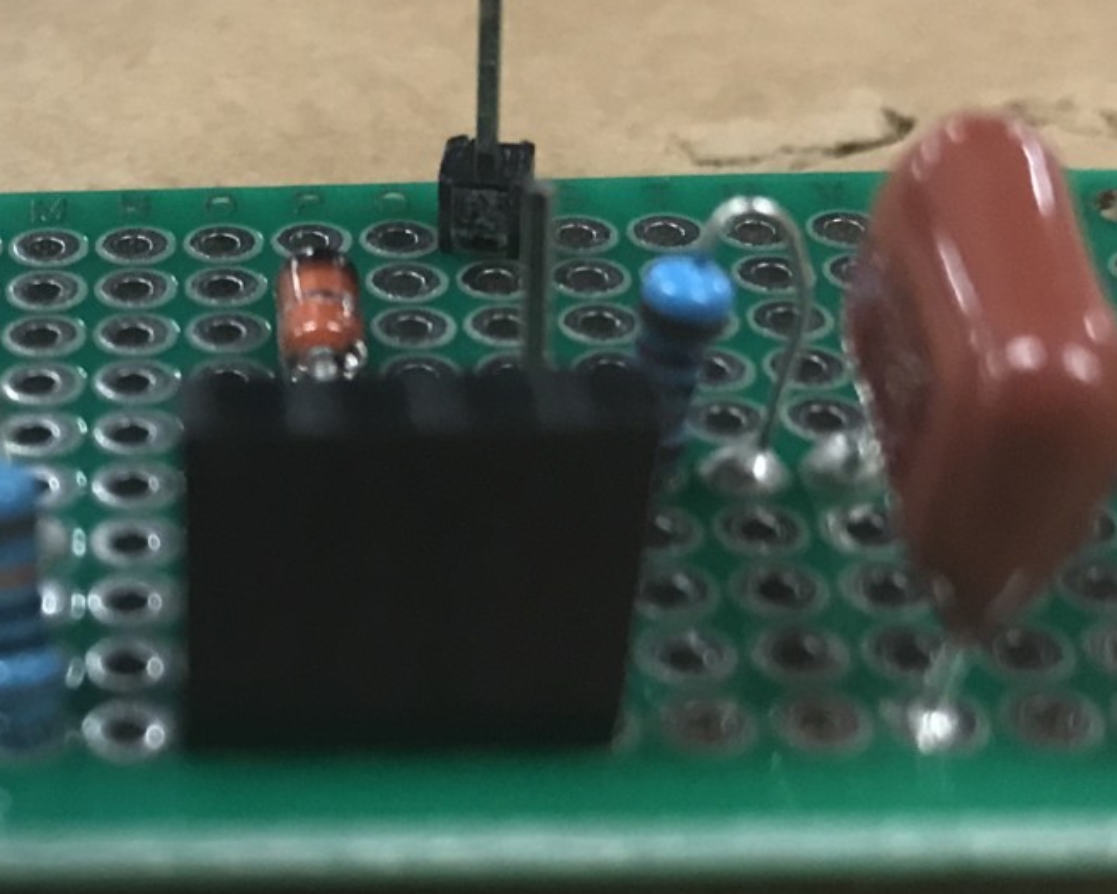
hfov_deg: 23.2
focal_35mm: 80
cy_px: 637
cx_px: 89
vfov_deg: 19.1
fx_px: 2645
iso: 100
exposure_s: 1/13
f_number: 1.8
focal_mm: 3.99
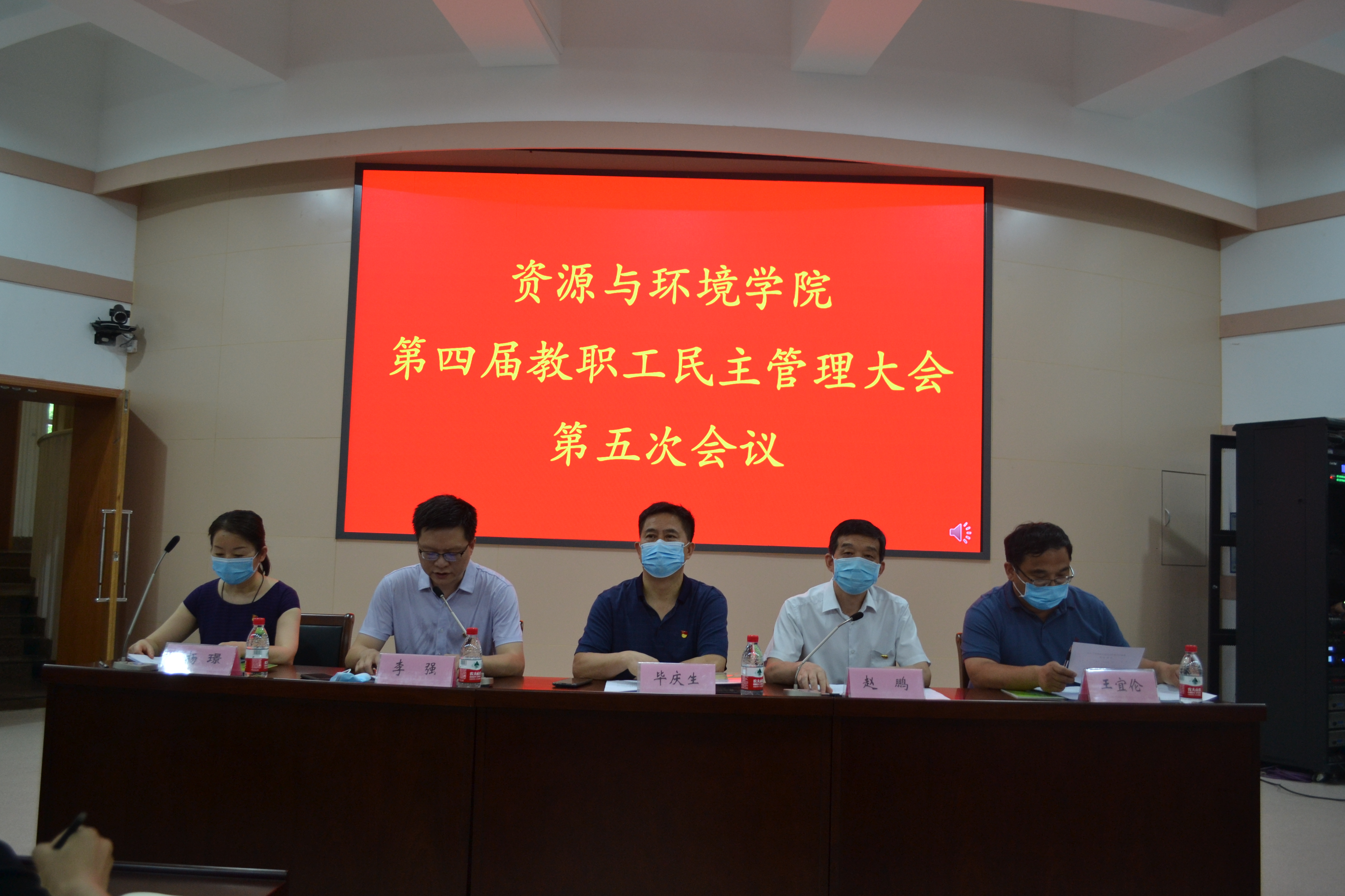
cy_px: 448
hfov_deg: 61.9
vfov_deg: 43.6
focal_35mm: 30
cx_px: 672
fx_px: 1121
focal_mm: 20
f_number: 3.8
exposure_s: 1/60
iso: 560
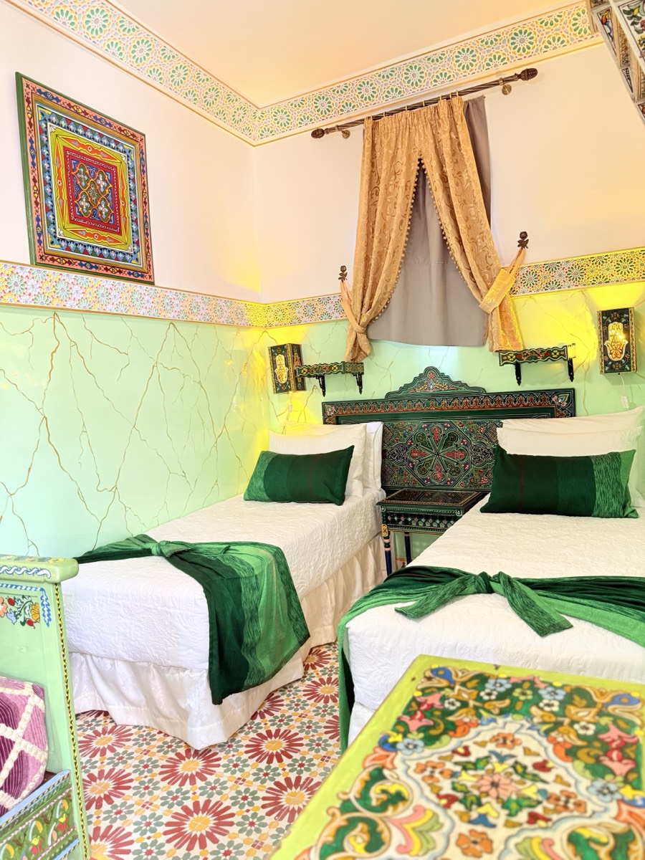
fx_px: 596
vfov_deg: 71.6
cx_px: 322
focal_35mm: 24
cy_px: 430
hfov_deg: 56.8
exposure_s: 1/50
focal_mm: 6.76
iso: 320
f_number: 1.78
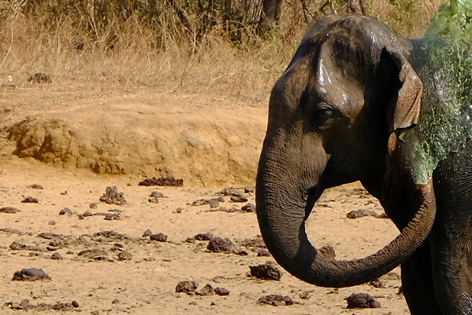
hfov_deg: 2.5
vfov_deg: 1.7
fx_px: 10603
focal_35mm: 809
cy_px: 149
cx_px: 383
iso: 800
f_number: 13
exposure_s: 1/450
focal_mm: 135
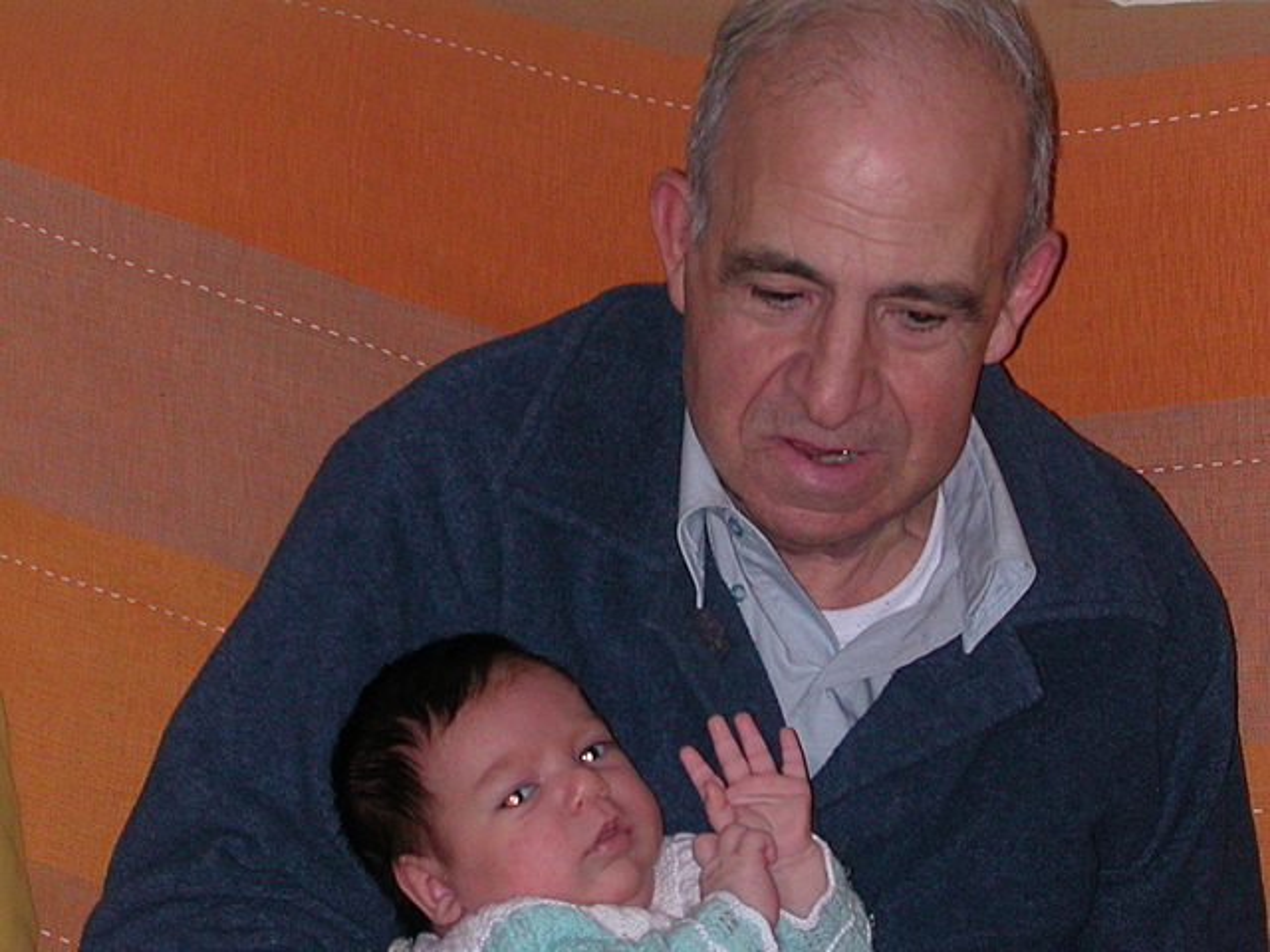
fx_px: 3595
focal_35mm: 98
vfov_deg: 15.1
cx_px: 635
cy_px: 476
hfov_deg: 20.0
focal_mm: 14.9
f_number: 4.6
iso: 200
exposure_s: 1/59.9
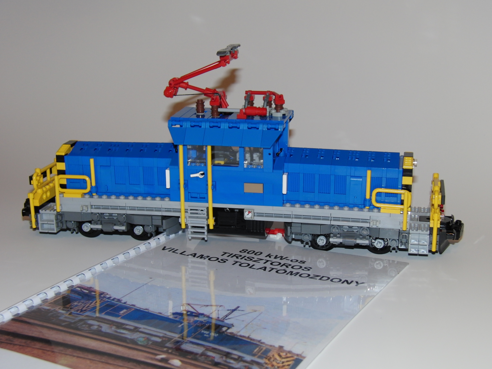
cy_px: 184
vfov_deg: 24.0
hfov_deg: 31.7
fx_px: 867
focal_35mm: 61
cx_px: 246
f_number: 2.8
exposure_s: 1/60
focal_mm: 12.3
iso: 100
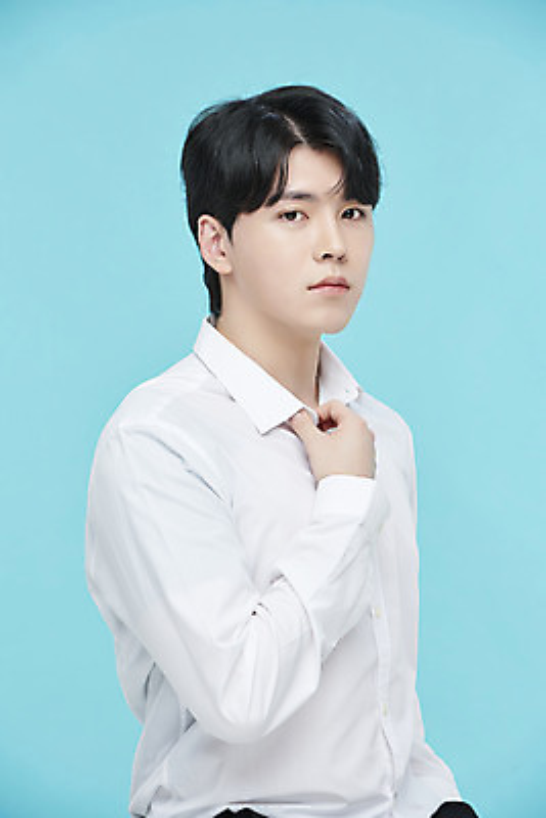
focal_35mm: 155
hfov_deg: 8.9
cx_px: 273
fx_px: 3523
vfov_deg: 13.2
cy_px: 409
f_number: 8
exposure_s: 1/125
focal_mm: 155
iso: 64
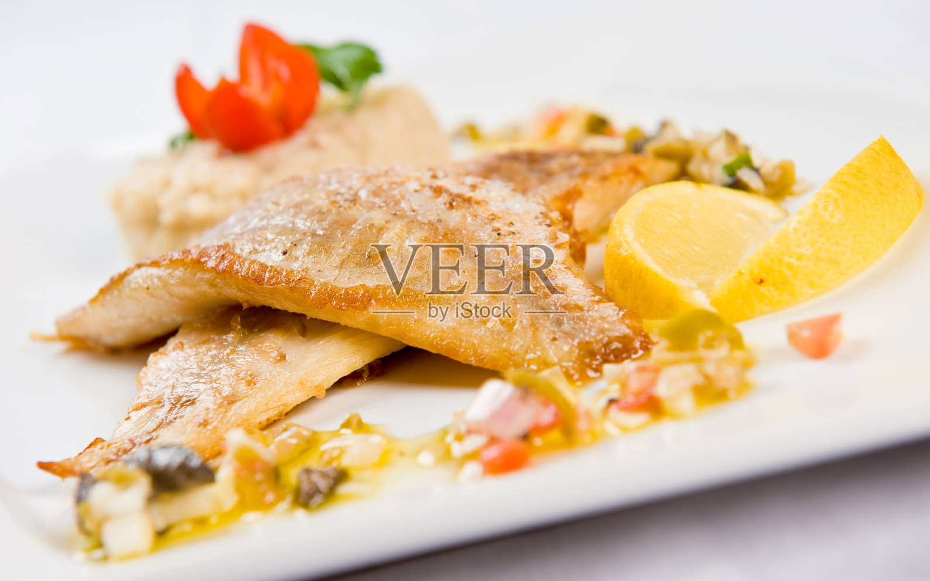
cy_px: 284
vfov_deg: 18.1
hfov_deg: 28.6
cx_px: 469
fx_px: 1825
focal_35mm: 72
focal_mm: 70
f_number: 8
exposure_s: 1/125
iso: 200
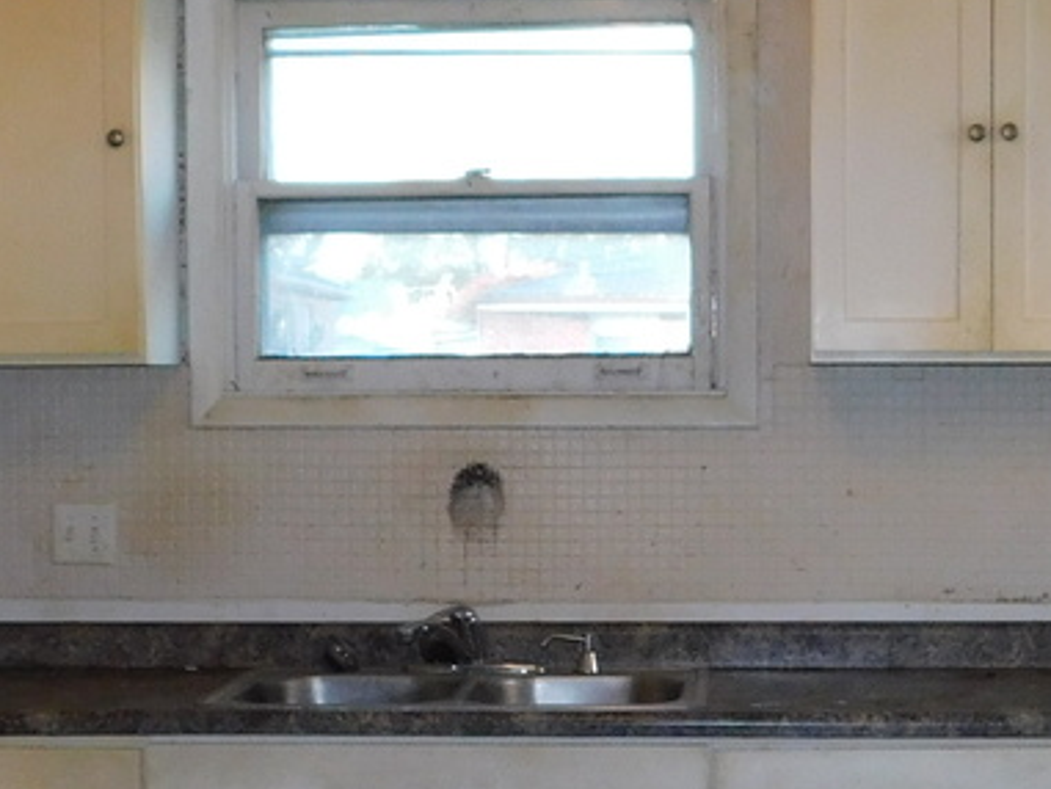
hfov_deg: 22.5
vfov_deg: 16.9
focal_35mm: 87
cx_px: 640
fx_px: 2642
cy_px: 543
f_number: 3
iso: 200
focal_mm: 4
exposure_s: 1/30
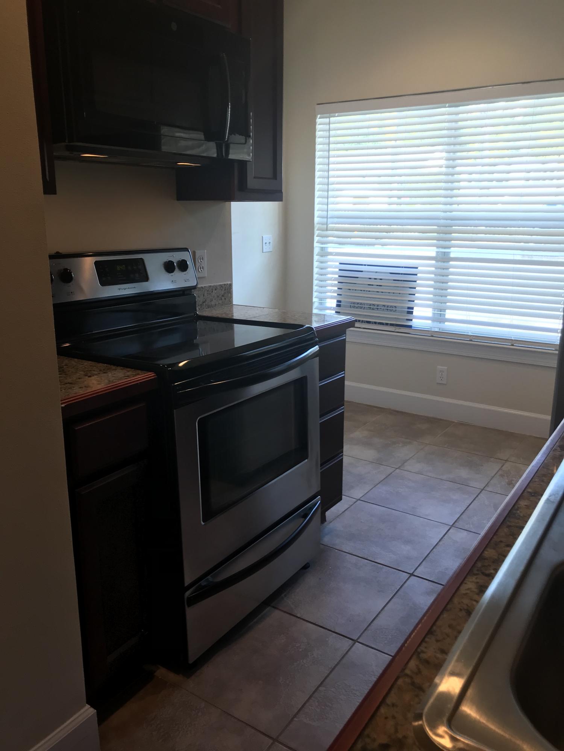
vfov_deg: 63.4
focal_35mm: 28
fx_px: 608
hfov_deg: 49.7
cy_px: 376
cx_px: 282
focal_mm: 3.99
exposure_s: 1/40
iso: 25
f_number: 1.8
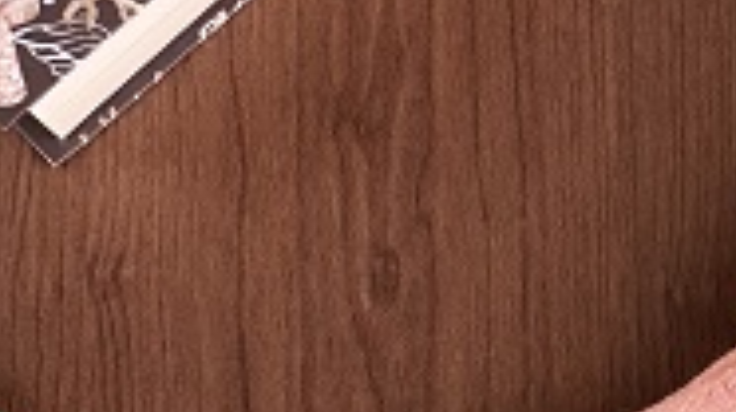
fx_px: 3566
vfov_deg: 6.6
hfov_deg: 11.5
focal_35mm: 183
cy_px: 341
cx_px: 902
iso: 125
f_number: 2
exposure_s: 1/60
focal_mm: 6
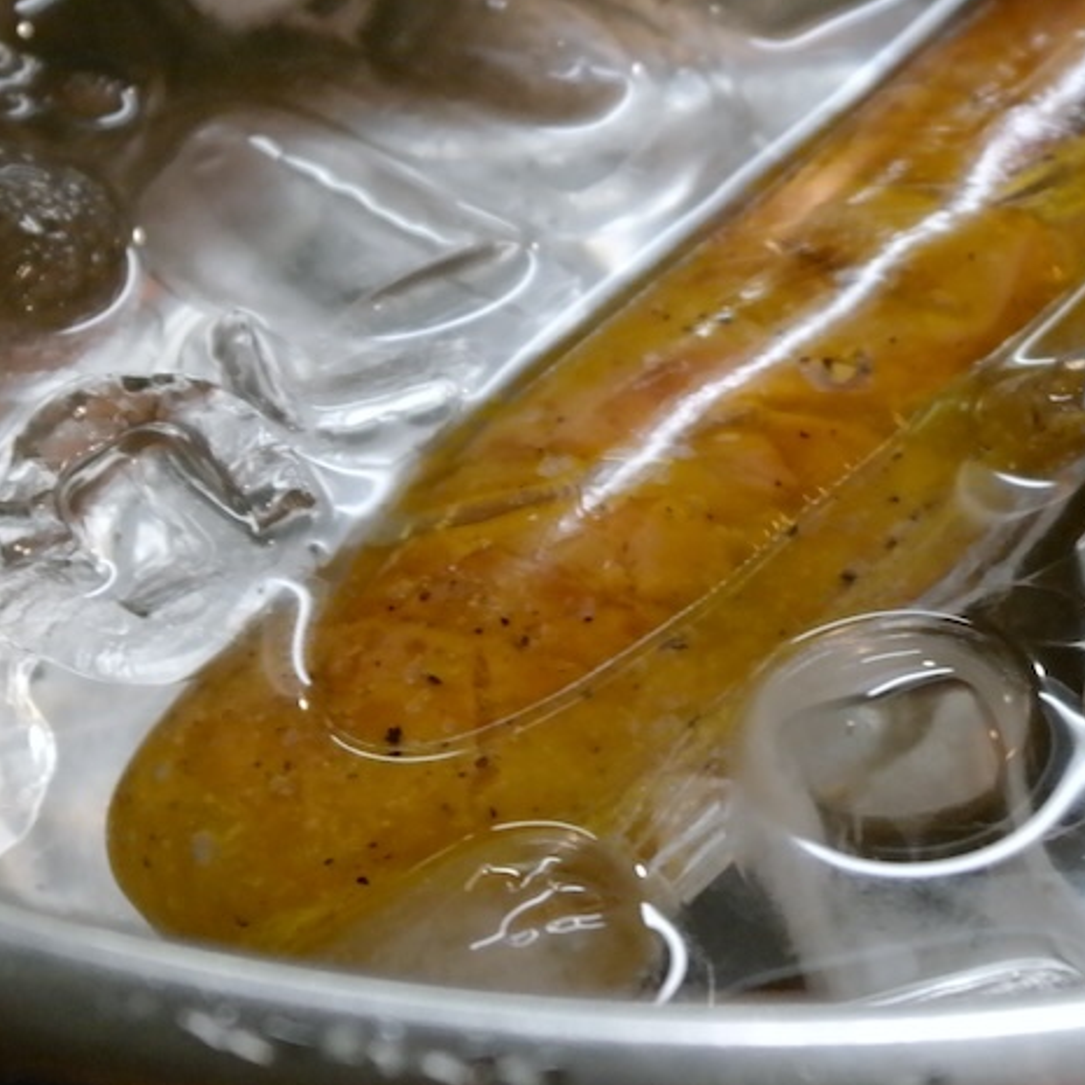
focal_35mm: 169
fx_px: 5993
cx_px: 912
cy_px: 224
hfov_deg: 10.3
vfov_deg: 10.3
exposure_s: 1/80
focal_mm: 50
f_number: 5.6
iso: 1600
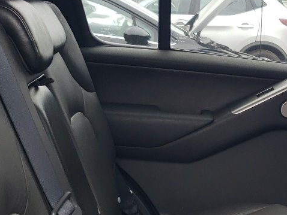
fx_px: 722
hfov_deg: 21.8
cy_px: 250
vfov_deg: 16.4
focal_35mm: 87
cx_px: 275
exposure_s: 1/179
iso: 50
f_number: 1.5
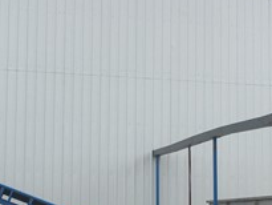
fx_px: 668
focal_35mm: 85
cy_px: 156
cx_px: 145
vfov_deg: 17.3
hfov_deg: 23.0
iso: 25
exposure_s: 1/950
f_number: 2.2
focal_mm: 4.15
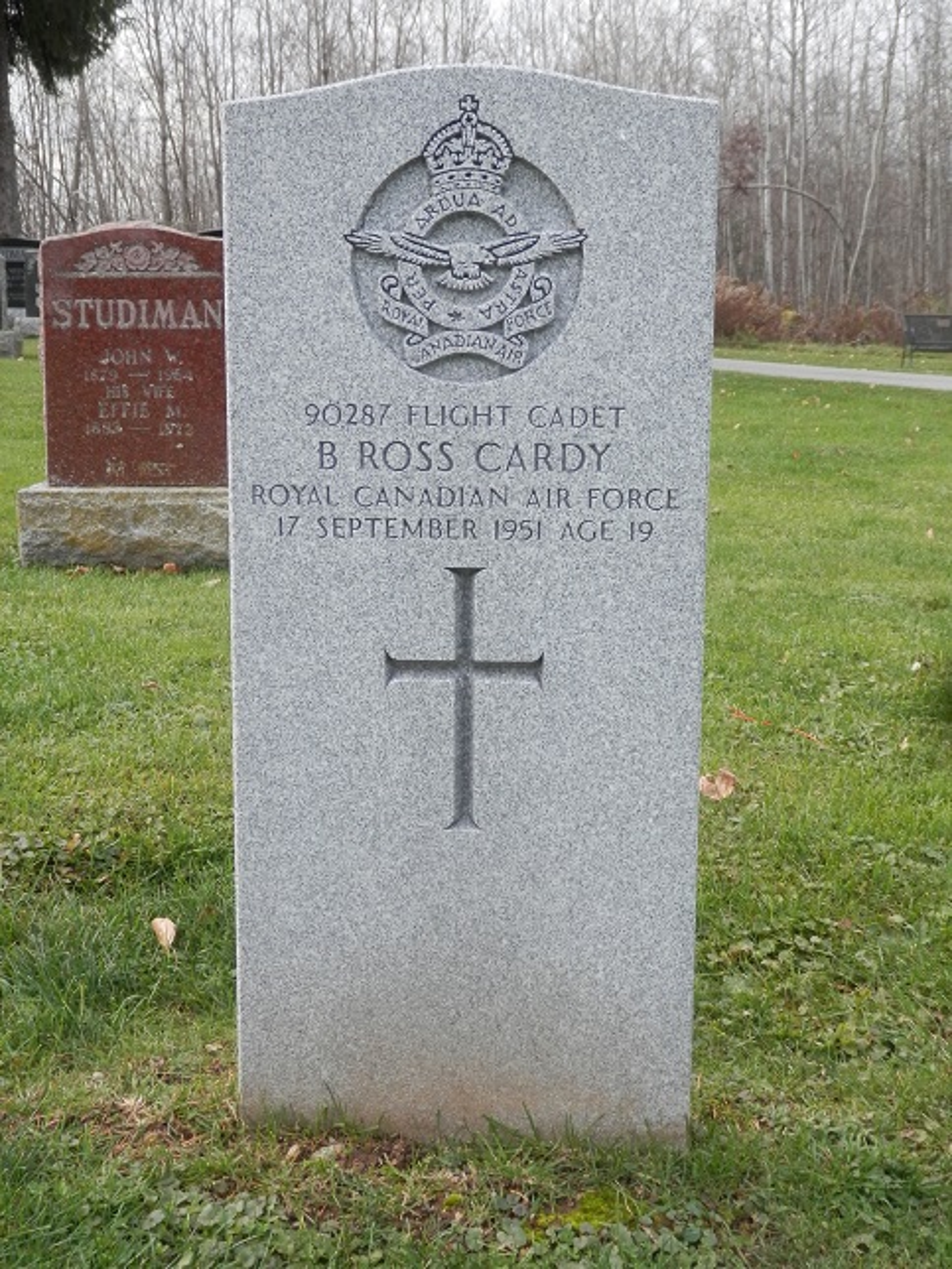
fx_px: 1650
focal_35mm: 45
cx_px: 476
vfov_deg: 42.1
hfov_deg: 32.2
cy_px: 634
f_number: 3.8
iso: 80
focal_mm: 8
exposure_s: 1/160
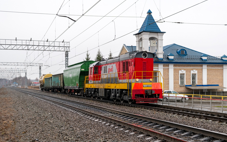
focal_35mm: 34
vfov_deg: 37.3
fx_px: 210
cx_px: 115
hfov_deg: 56.7
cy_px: 70
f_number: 5
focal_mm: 22
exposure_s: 1/250
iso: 400
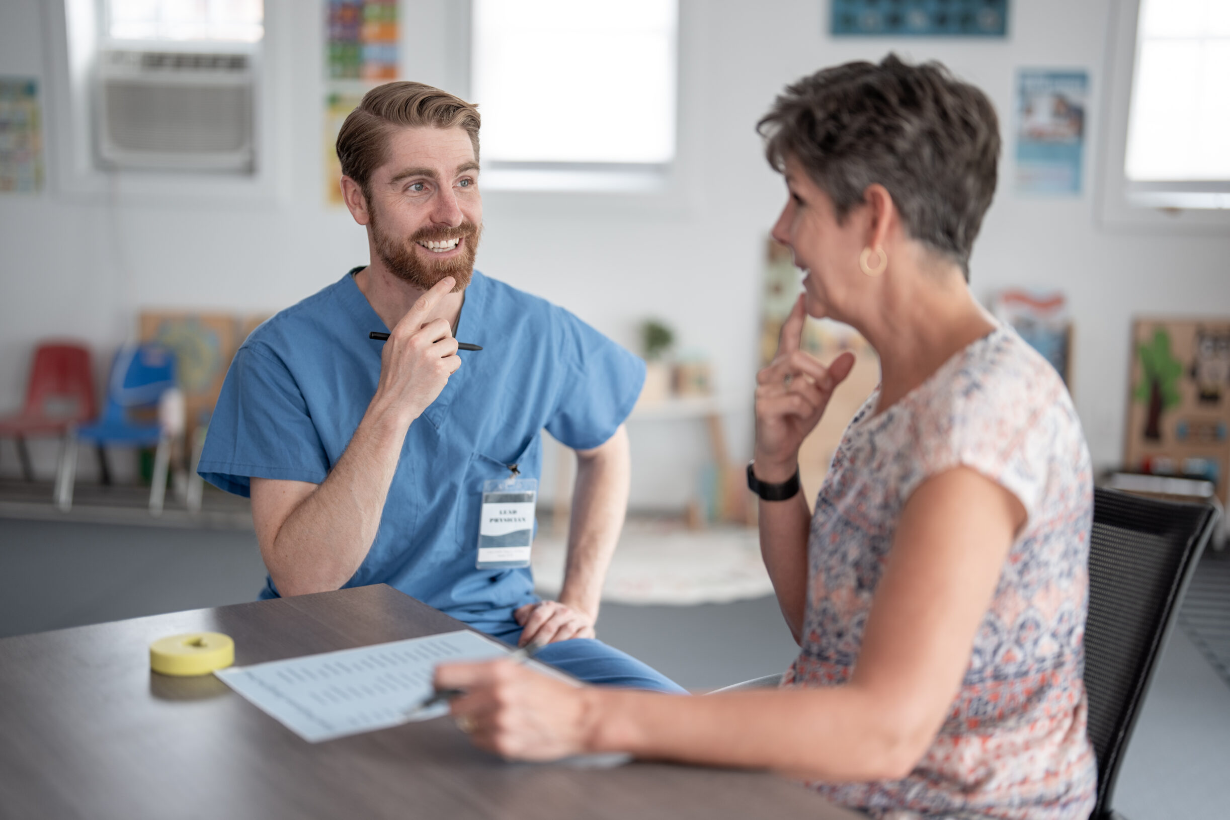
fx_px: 1708
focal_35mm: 50
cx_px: 615
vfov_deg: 27.0
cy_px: 410
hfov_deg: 39.6
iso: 100
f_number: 1.2
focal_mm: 50
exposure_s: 1/200
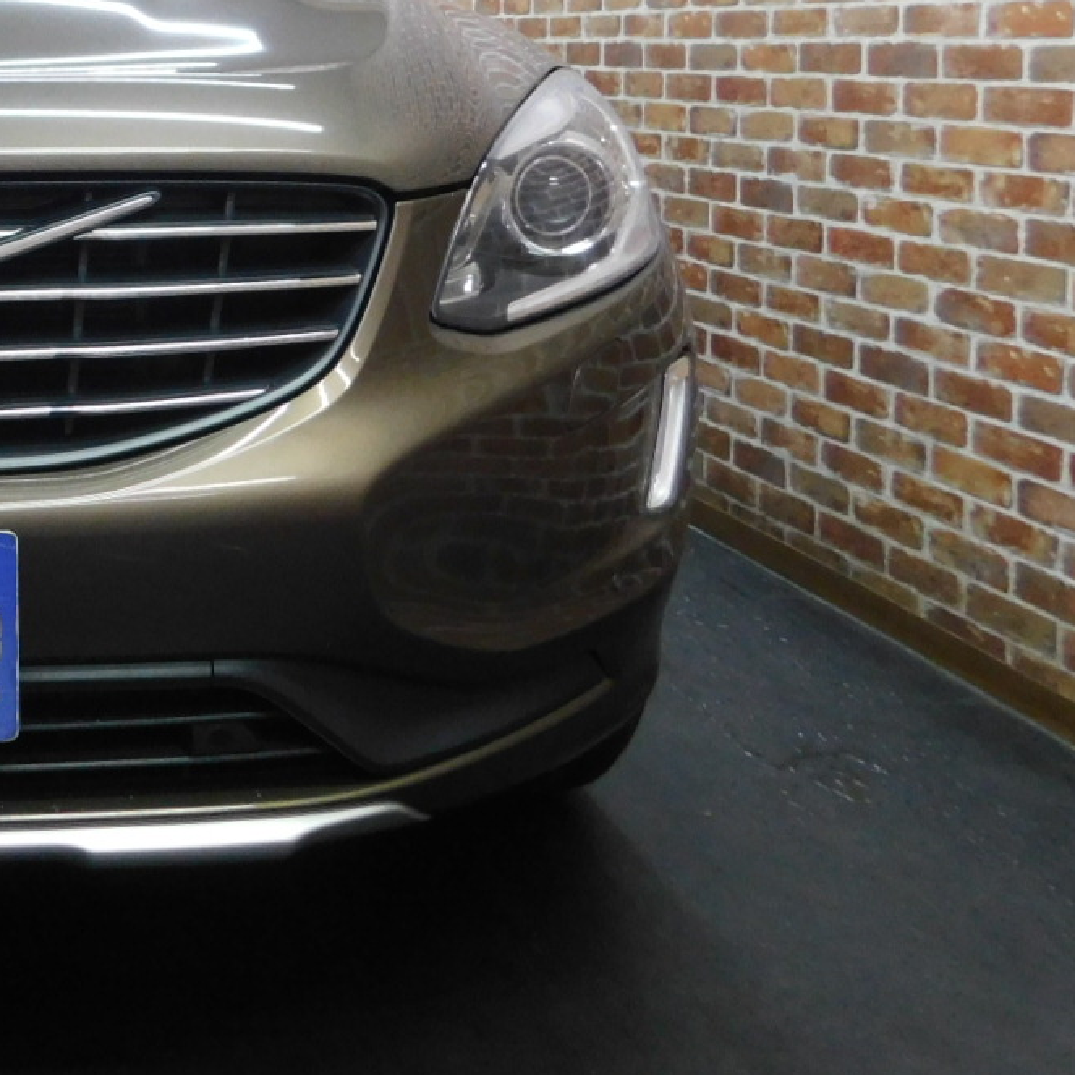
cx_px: -191
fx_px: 1722
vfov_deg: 33.4
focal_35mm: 49
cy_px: 178
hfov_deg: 30.0
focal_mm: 4
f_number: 3
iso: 320
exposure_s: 1/30
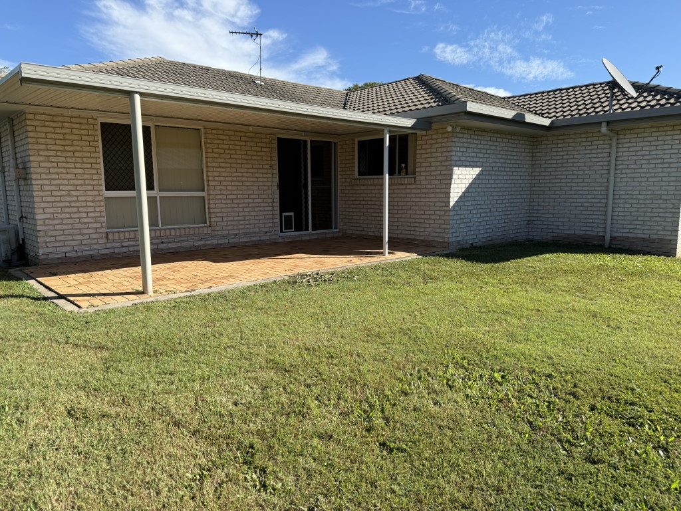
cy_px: 256
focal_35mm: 24
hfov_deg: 71.6
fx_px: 472
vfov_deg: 56.8
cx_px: 340
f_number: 1.78
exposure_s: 1/2525
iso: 80
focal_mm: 6.76
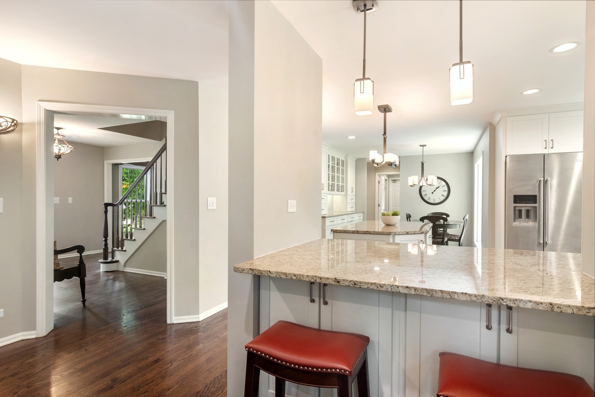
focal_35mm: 18
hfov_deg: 90.0
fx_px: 297
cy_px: 198
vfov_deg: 67.4
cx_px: 298
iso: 200
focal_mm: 12
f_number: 8
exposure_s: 1/10
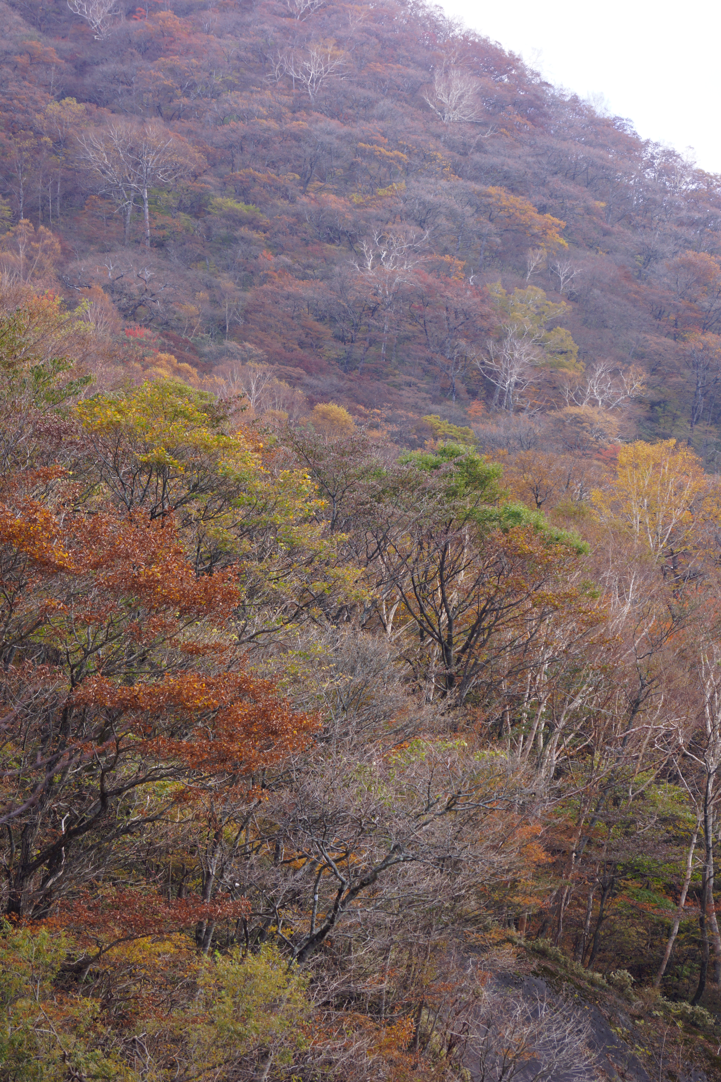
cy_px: 541
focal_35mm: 82
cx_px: 360
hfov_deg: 16.6
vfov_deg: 24.6
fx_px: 2478
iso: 100
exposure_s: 1/60
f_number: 7.1
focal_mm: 55
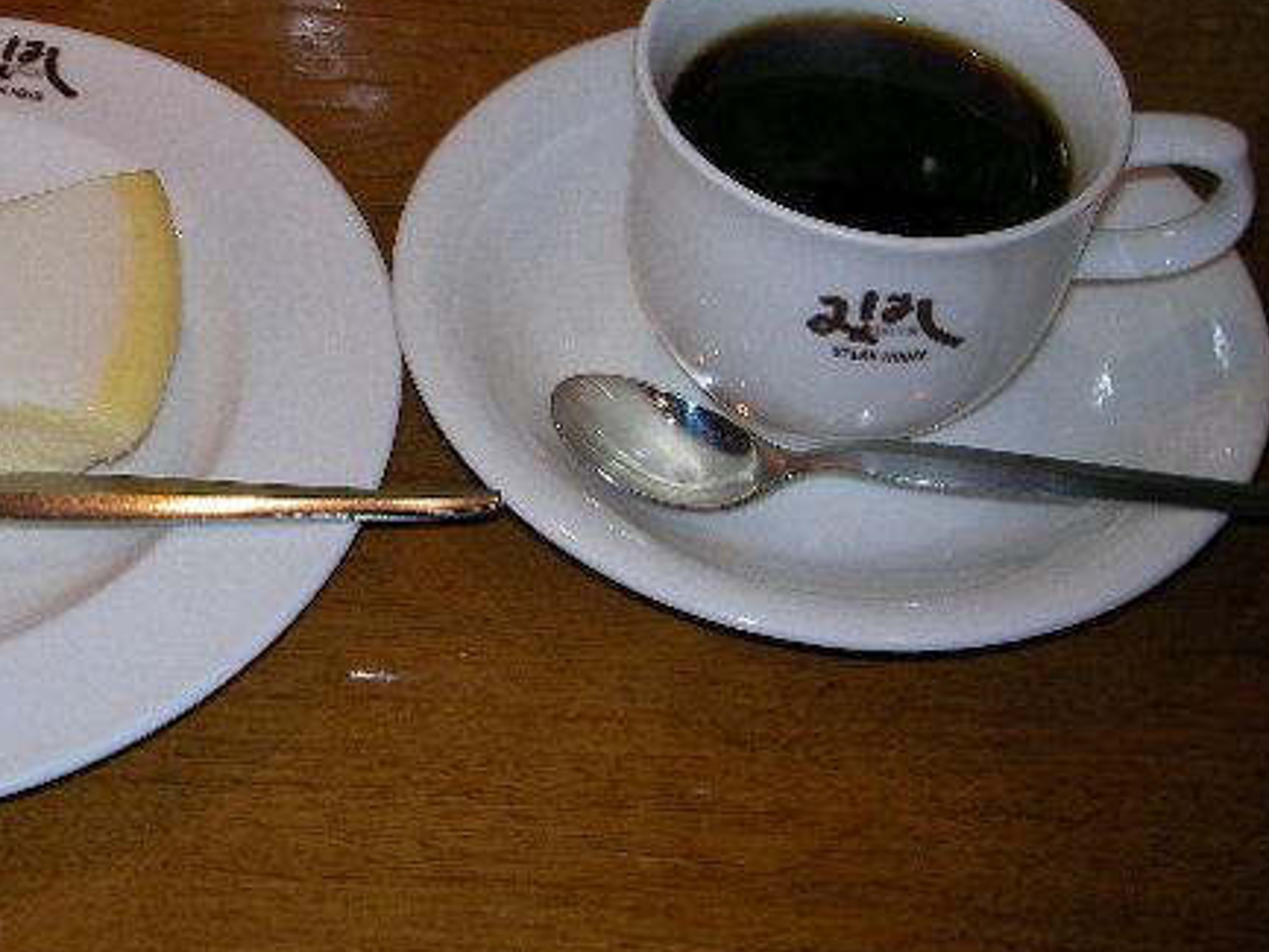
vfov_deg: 25.5
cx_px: 360
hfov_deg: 33.3
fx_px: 2090
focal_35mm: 57
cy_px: 318
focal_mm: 6.3
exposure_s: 1/30
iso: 100
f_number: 3.3
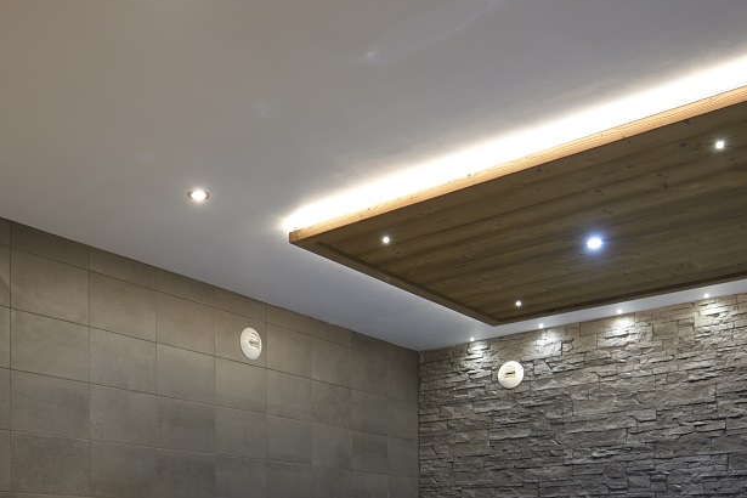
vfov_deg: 29.1
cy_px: 565
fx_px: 851
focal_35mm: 41
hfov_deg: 46.7
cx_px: 256
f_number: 2.8
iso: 500
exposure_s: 1/30
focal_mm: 14
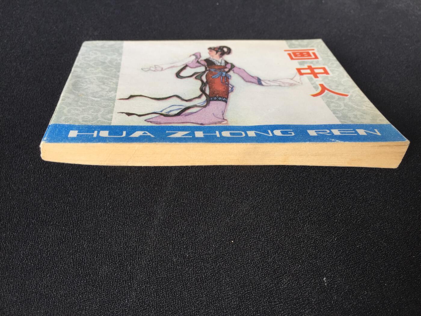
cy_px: 158
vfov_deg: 48.2
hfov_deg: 61.7
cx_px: 210
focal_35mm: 29
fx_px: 353
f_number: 2.2
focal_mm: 4.15
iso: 40
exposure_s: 1/50
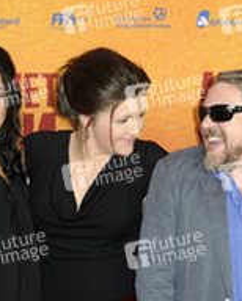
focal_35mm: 154
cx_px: 123
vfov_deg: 12.5
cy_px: 212
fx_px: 1377
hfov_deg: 10.0
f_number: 5.6
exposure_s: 1/160
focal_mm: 70
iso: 640
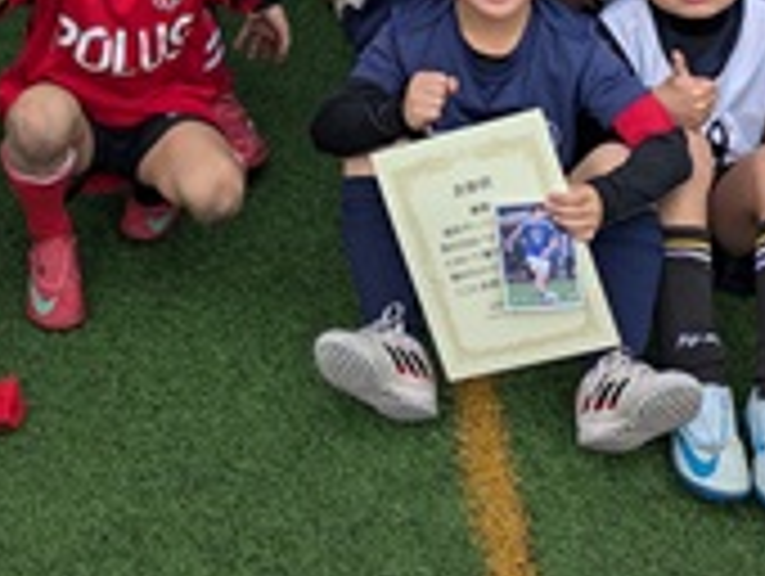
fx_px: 1461
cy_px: -155
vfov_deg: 20.5
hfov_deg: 28.9
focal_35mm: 66
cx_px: 184
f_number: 1.89
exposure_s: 1/395
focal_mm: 5.43
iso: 40
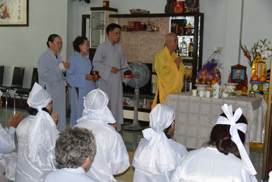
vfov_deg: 27.0
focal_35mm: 50
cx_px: 136
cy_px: 91
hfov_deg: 39.6
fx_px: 378
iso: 640
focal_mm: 50
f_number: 4.5
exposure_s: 1/60
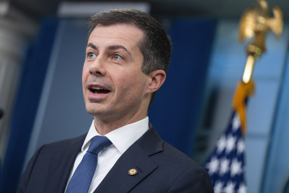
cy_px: 96
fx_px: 1606
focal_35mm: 200
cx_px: 144
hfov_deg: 10.3
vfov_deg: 6.9
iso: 1250
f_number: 2.8
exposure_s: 1/400
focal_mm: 200
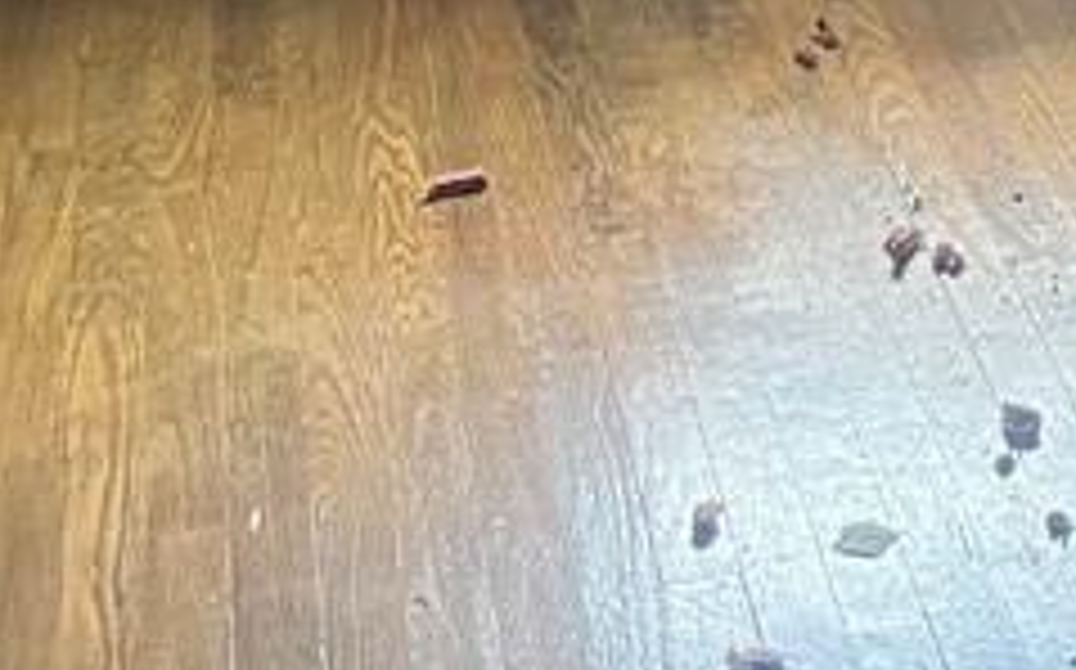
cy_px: -1016
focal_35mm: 118
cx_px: 1346
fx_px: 3458
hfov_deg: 16.8
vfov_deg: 9.6
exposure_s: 1/60
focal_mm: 5.7
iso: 500
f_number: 1.5
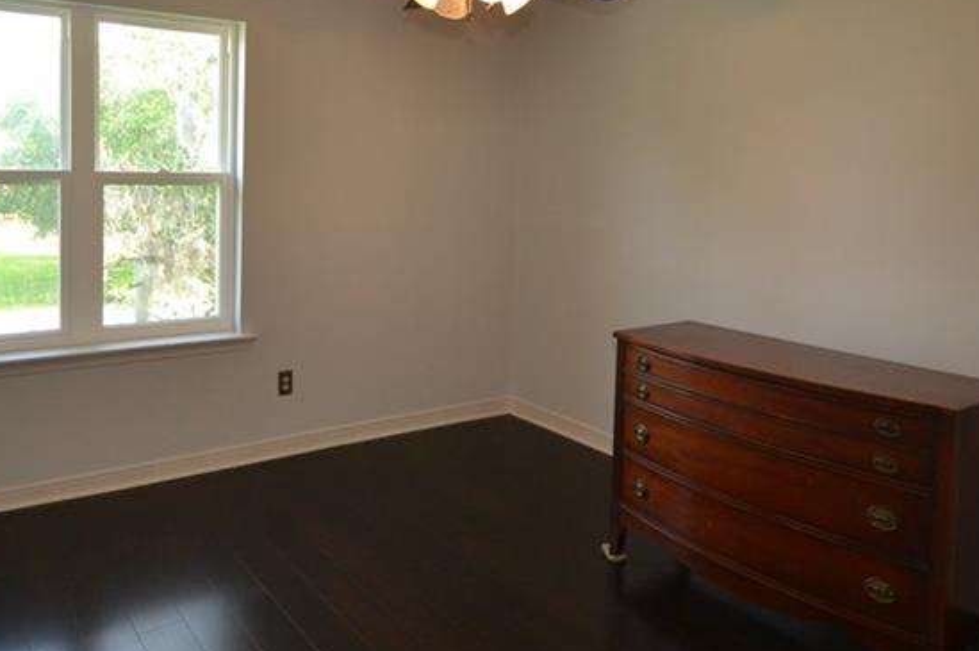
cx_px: 433
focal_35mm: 28
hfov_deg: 65.3
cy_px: 184
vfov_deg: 45.1
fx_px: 761
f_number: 4
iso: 450
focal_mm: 10
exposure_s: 1/60
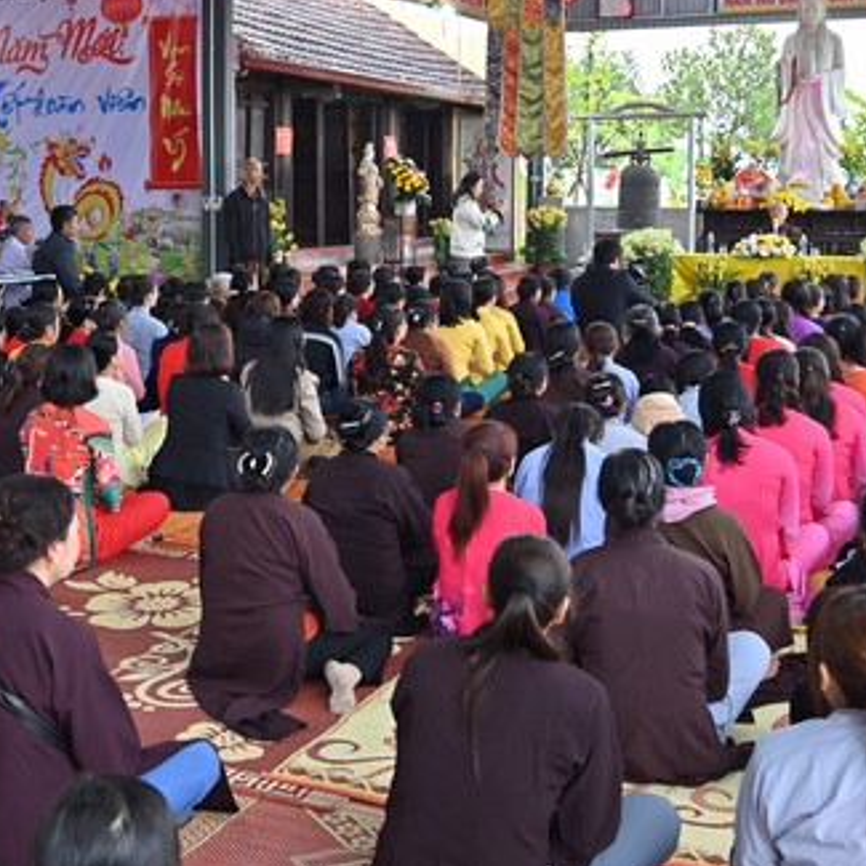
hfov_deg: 32.9
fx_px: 1443
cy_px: 306
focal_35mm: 51
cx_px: 240
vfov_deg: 33.2
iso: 800
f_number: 5
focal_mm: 30
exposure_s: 1/125
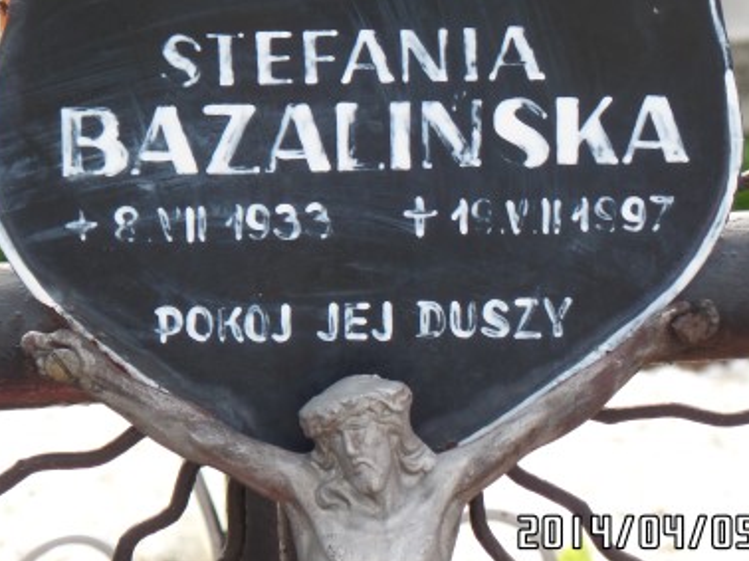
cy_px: 125
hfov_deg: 6.8
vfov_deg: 5.1
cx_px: 359
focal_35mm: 293
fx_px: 6336
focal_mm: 30.8
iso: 100
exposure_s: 1/180
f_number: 4.5
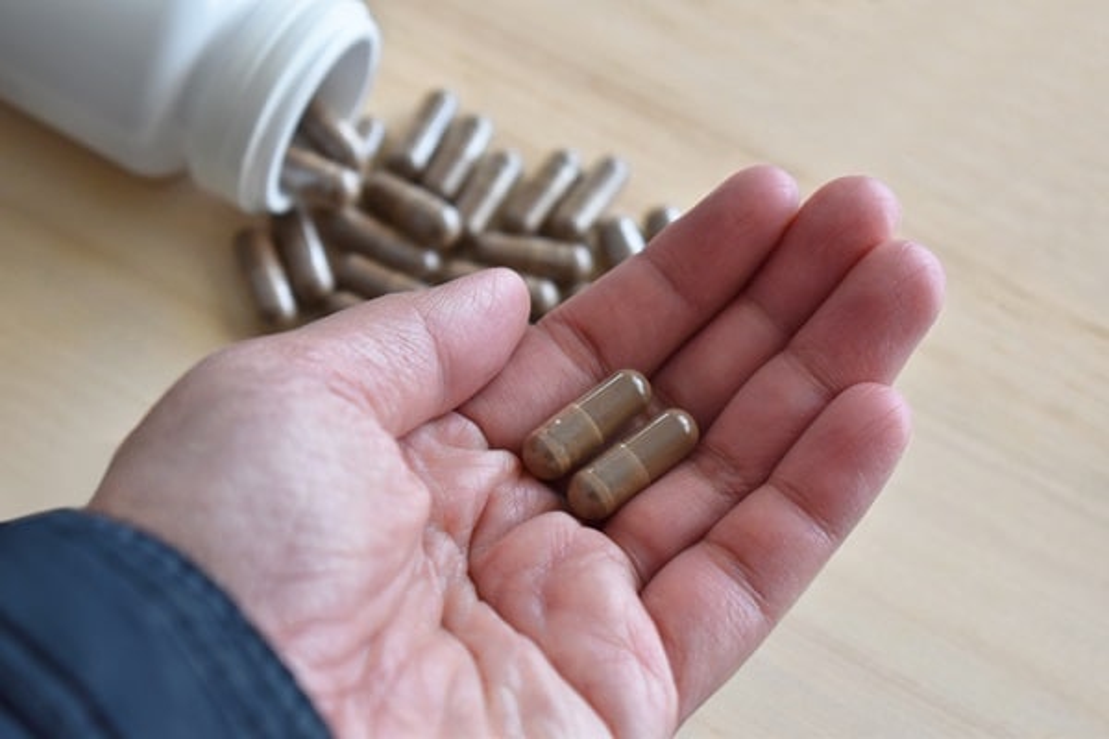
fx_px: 2541
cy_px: 370
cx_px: 554
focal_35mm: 82
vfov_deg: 16.6
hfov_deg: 24.6
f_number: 5.6
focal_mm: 55
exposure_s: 1/125
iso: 640
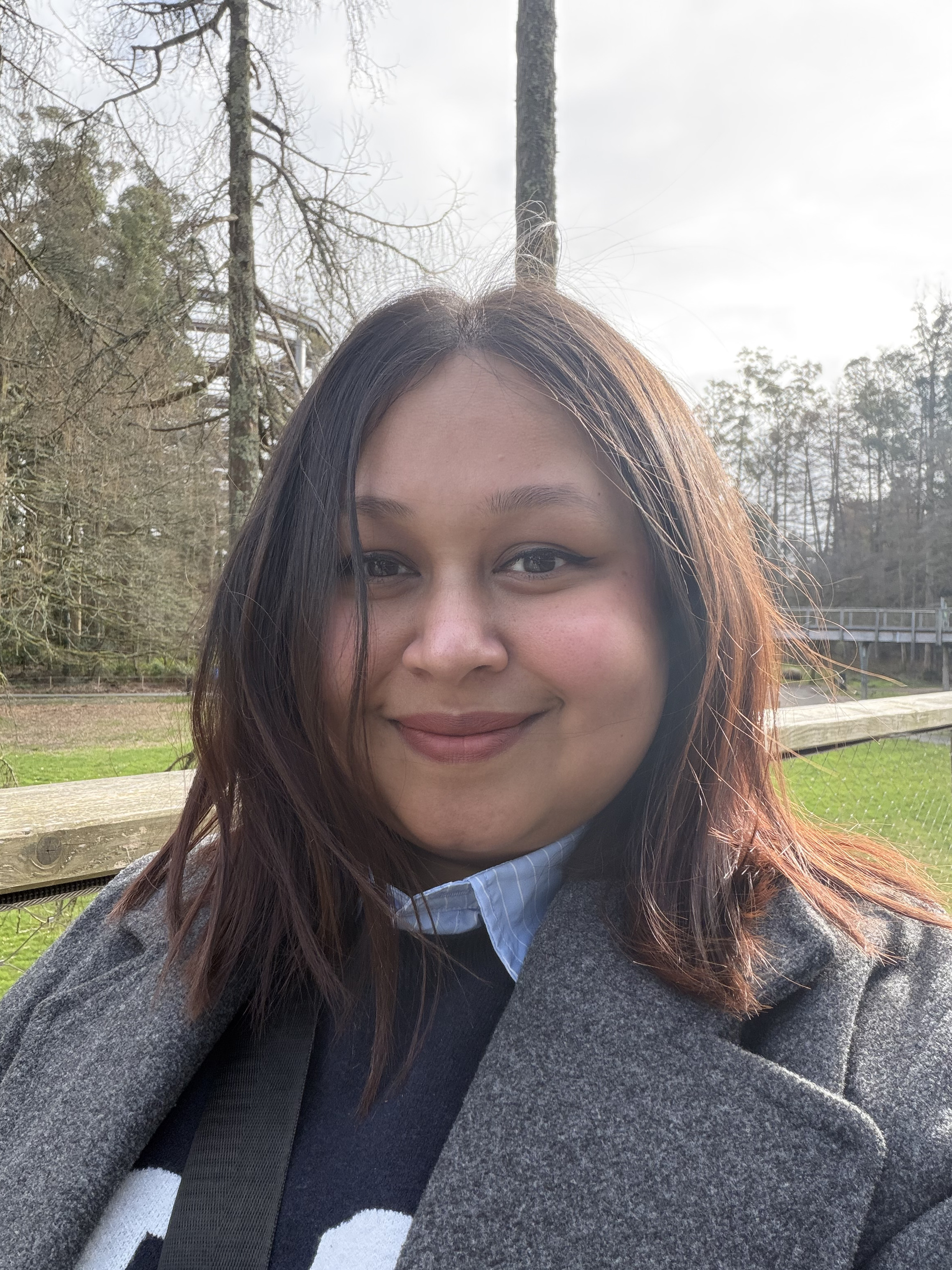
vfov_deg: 60.0
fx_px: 1100
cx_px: 476
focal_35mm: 30
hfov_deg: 46.8
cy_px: 635
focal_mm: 2.71
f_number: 1.9
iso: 32
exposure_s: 1/187
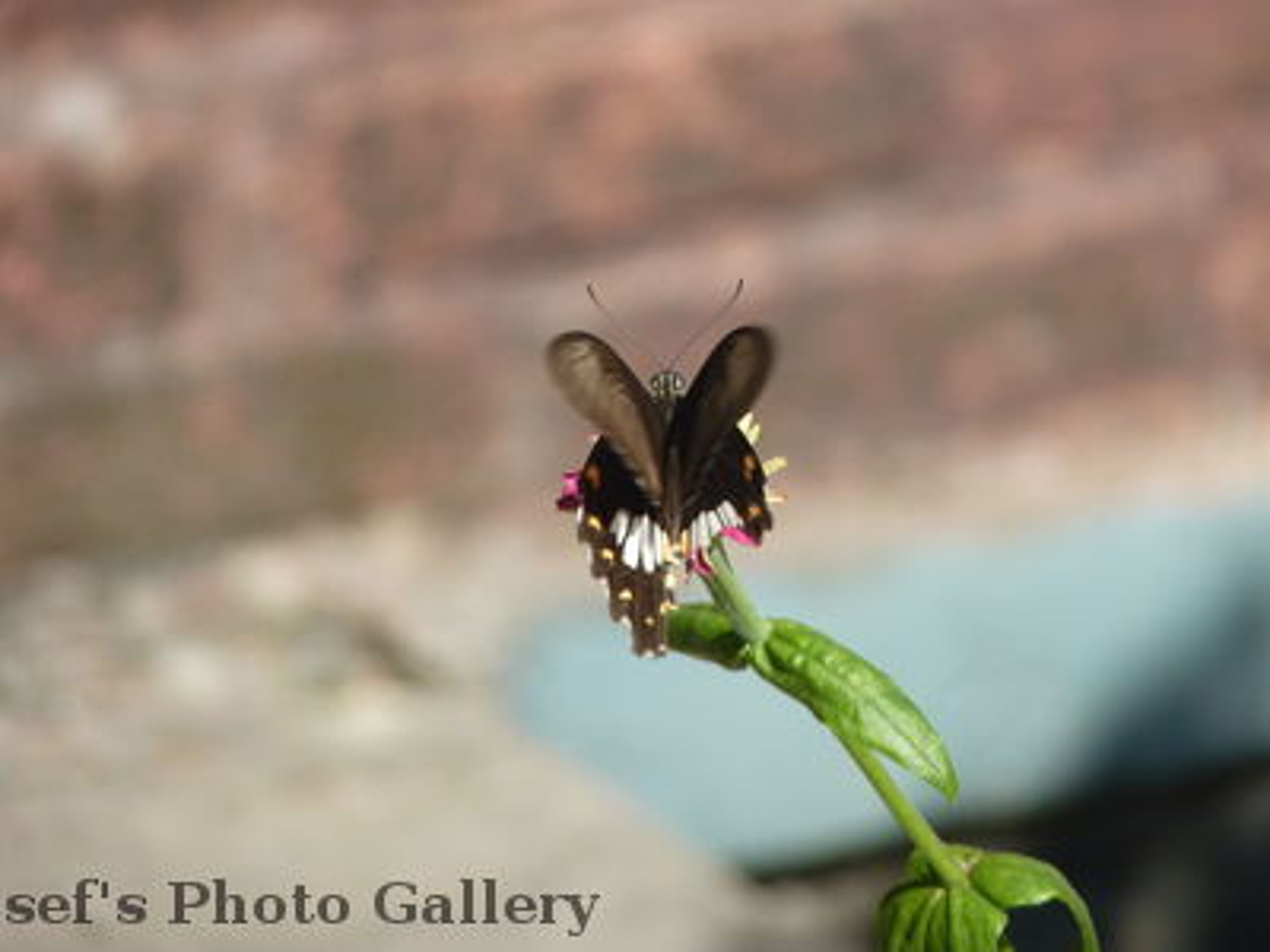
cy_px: 476
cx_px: 635
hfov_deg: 4.2
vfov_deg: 3.1
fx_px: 17427
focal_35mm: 475
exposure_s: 1/250
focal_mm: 84.5
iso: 160
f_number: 4.4
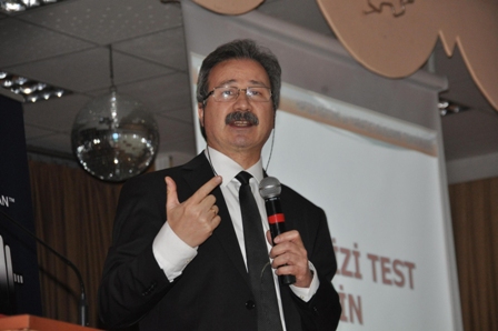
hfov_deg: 13.0
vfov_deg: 8.7
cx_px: 249
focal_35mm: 158
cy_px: 166
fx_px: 2177
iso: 800
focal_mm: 105
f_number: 5.6
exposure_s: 1/60
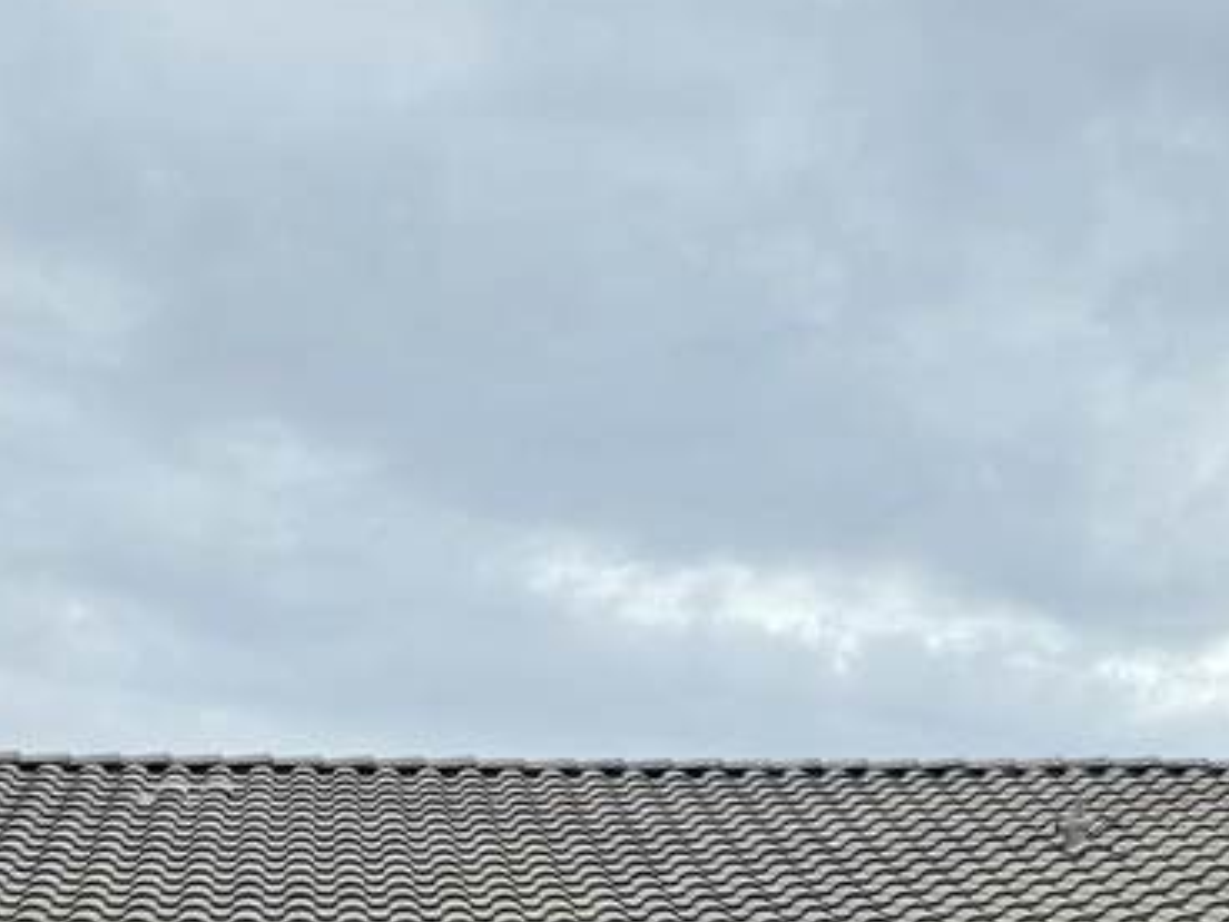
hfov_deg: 24.4
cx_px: 655
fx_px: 2840
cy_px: 1346
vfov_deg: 16.9
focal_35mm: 80
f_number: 1.7
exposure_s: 1/10000
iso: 80
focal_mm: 6.25
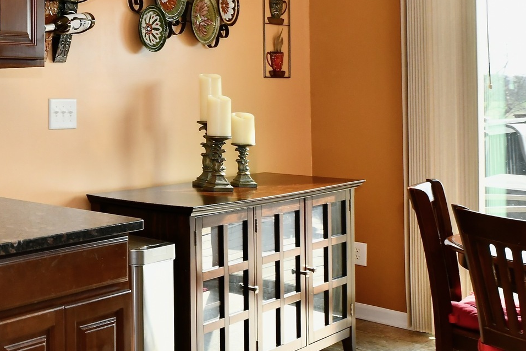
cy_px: 112
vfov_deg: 29.6
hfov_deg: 30.4
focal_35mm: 45
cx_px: -214
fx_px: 657
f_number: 7.1
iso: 640
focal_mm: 14
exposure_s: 1/200
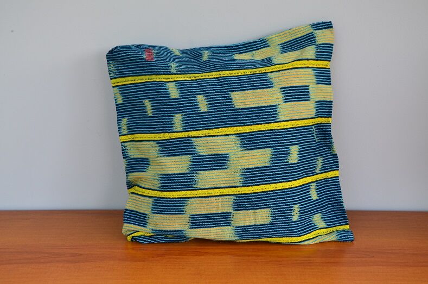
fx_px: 676
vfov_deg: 23.7
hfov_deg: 35.1
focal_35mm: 57
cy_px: 142
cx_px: 214
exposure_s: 1/60
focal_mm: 38
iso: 400
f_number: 8
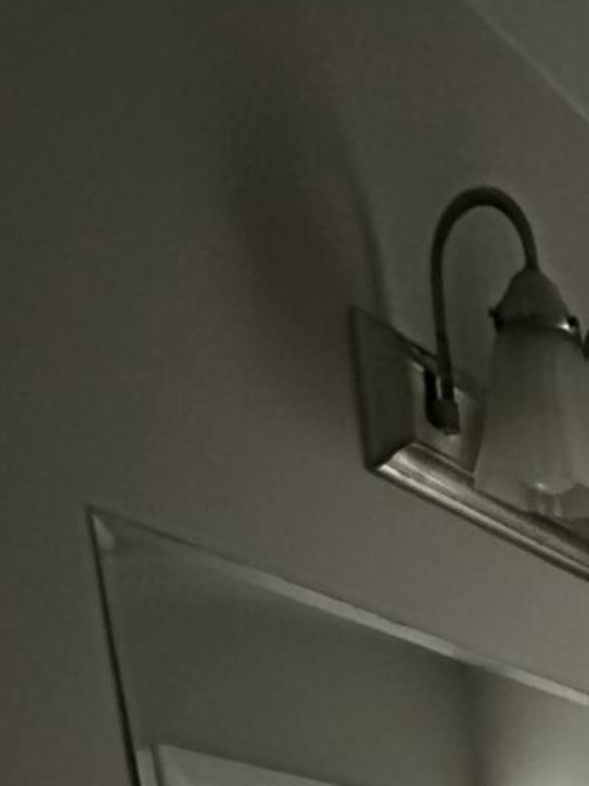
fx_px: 1202
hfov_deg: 20.8
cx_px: 1002
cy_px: 1429
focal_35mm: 53
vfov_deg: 21.8
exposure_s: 1/30
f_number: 2.2
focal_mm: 2.22
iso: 2500
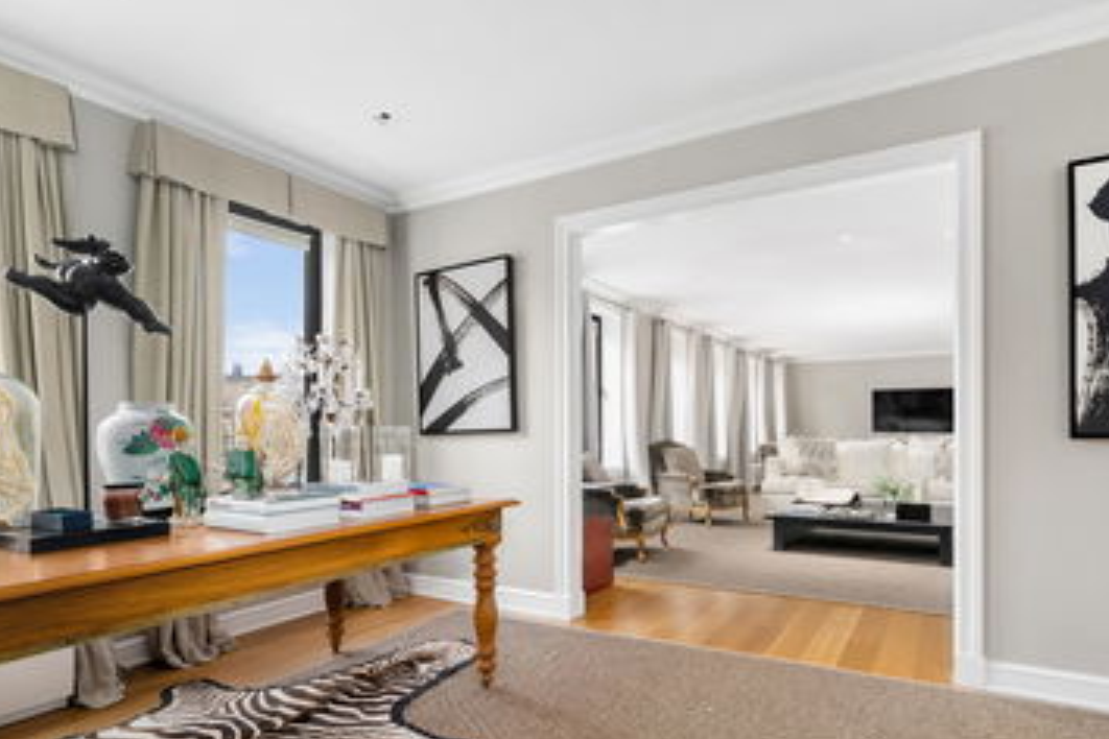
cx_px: 636
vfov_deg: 64.2
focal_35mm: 19
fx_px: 585
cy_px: 426
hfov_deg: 86.3
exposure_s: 1
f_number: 13
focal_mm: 14
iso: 1600
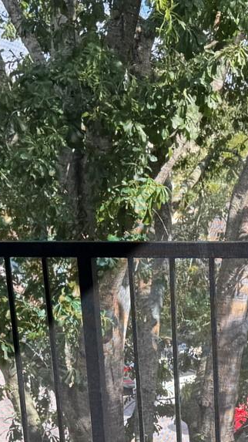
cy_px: 400
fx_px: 854
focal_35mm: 73
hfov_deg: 16.4
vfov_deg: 27.9
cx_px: 198
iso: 80
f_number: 1.78
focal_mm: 6.76
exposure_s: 1/499
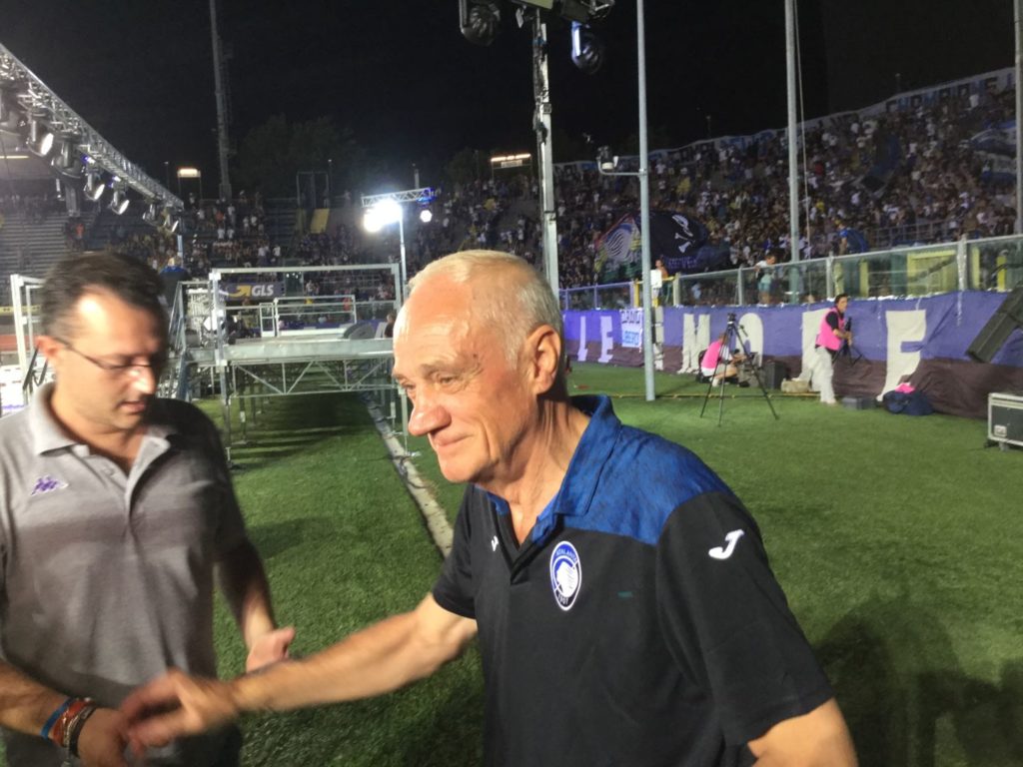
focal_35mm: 31
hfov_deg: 58.4
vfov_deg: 45.4
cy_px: 384
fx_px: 916
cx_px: 512
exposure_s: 1/33
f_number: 2.4
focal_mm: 3.3
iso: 80
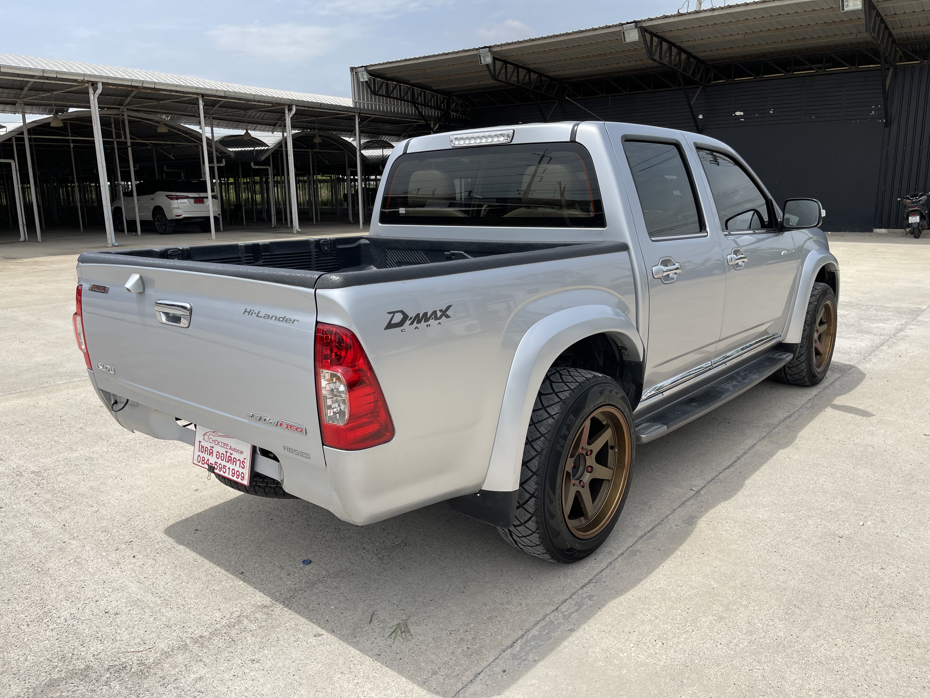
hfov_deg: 67.3
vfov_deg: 53.1
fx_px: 699
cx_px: 465
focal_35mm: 26
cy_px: 349
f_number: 1.6
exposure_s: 1/4348
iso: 32
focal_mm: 5.1
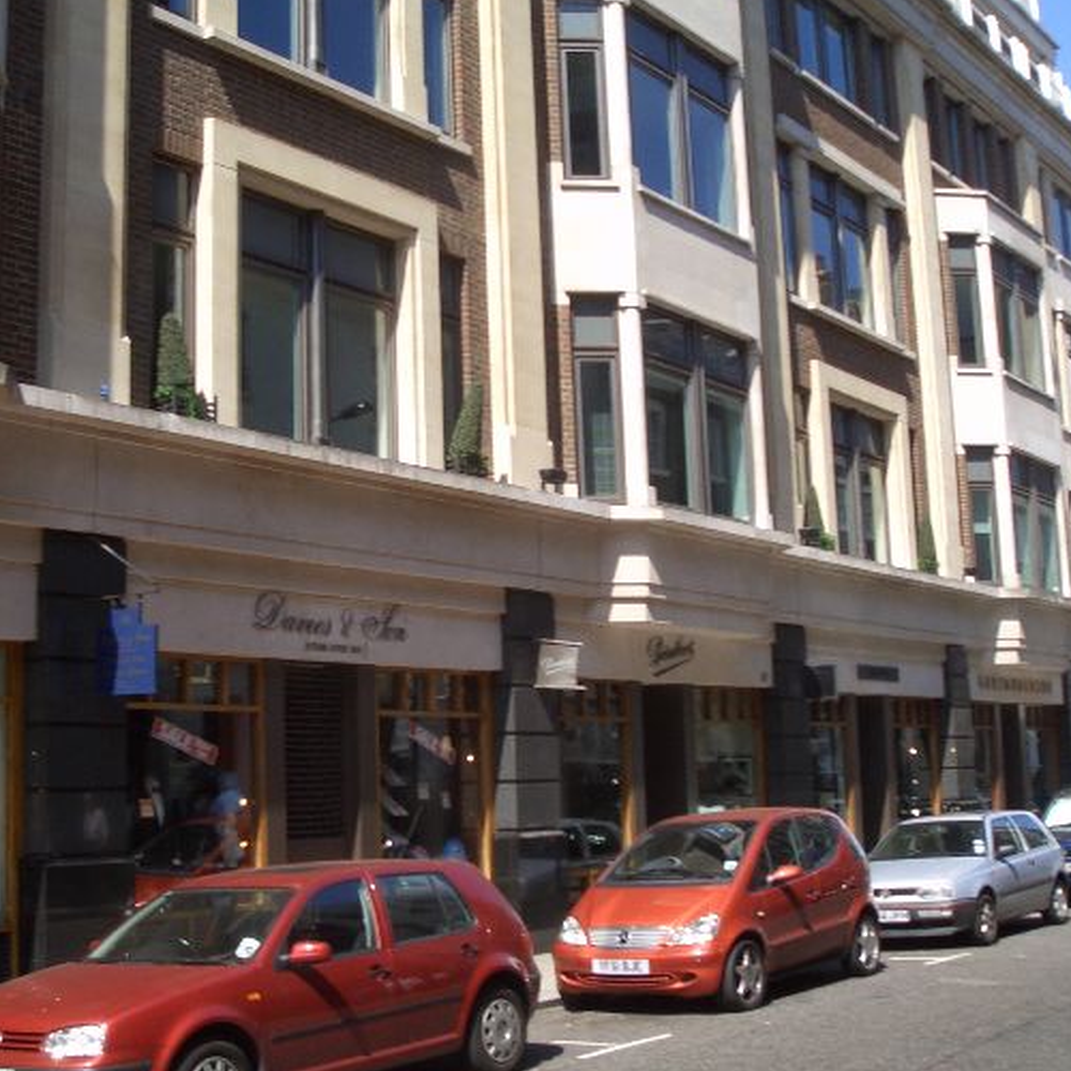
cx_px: 446
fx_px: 1645
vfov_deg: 36.0
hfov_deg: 36.0
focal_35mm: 47
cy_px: 570
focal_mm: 4.8
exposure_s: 1/320
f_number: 4
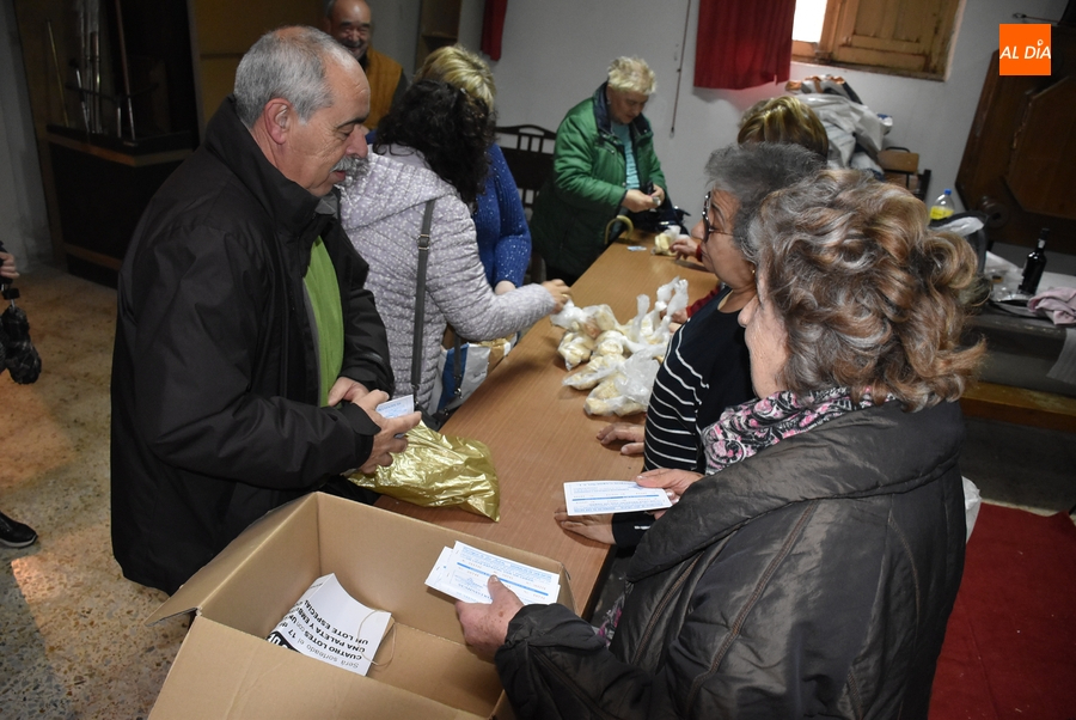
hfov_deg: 67.3
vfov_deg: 48.0
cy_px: 360
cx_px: 538
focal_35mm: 27
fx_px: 808
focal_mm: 18
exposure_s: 1/60
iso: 2500
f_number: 3.5
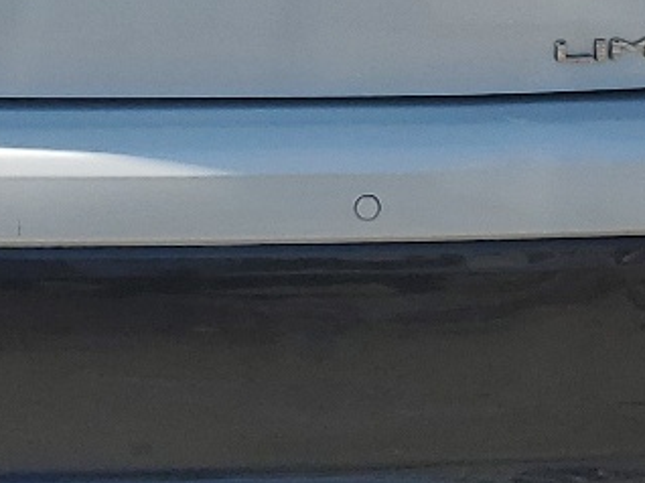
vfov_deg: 10.4
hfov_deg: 14.7
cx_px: -43
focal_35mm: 131
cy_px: -465
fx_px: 2439
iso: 50
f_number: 1.5
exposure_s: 1/5000
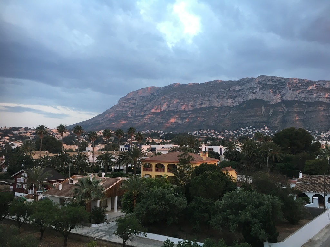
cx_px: 165
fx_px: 276
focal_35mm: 29
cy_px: 124
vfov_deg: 48.2
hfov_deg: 61.7
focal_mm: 4.15
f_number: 2.2
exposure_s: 1/33
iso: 64
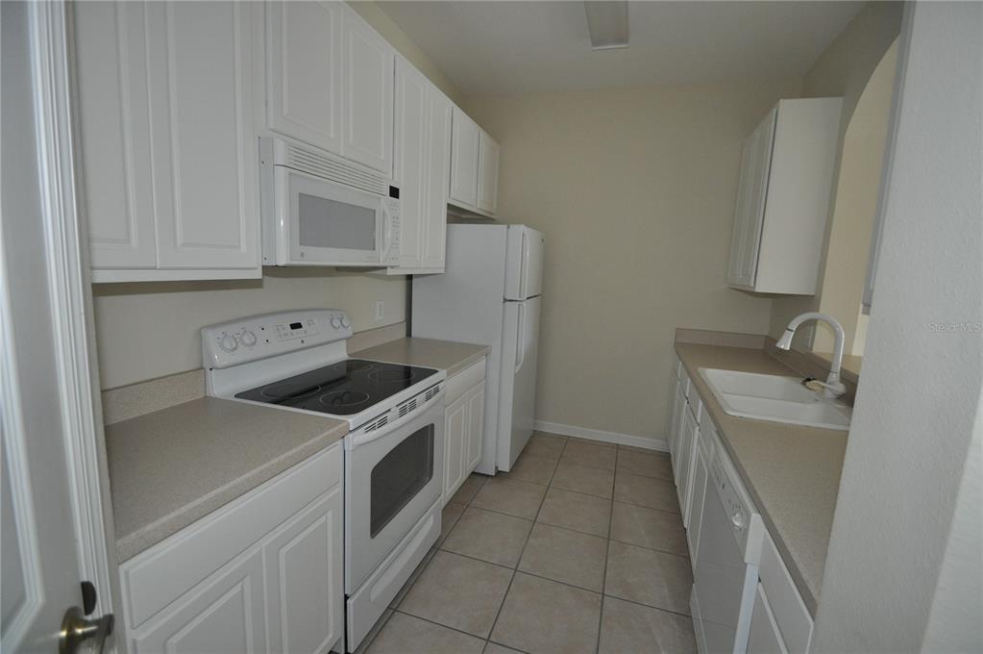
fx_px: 409
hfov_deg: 100.4
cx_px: 492
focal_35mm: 15
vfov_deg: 77.2
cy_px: 327
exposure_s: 1/60
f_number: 4
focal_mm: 10
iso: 800
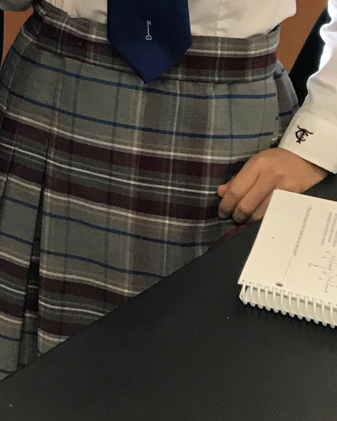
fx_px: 1235
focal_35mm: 99
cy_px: -127
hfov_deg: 14.4
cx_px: -185
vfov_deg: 18.1
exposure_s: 1/30
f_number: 1.8
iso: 25
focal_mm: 3.99
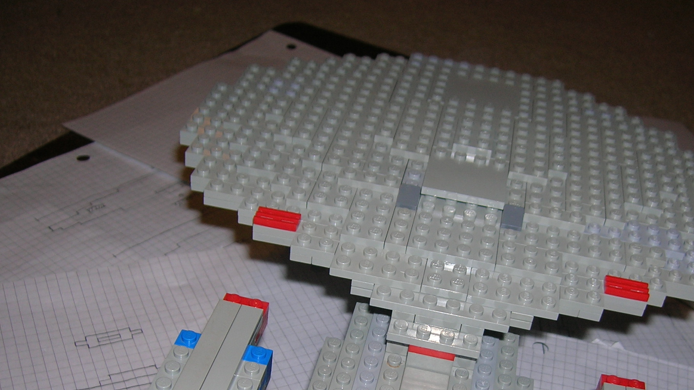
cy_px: 324
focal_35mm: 47
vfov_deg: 24.9
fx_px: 865
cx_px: 419
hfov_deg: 43.5
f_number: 2.9
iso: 50
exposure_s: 1/60.1
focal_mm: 5.7
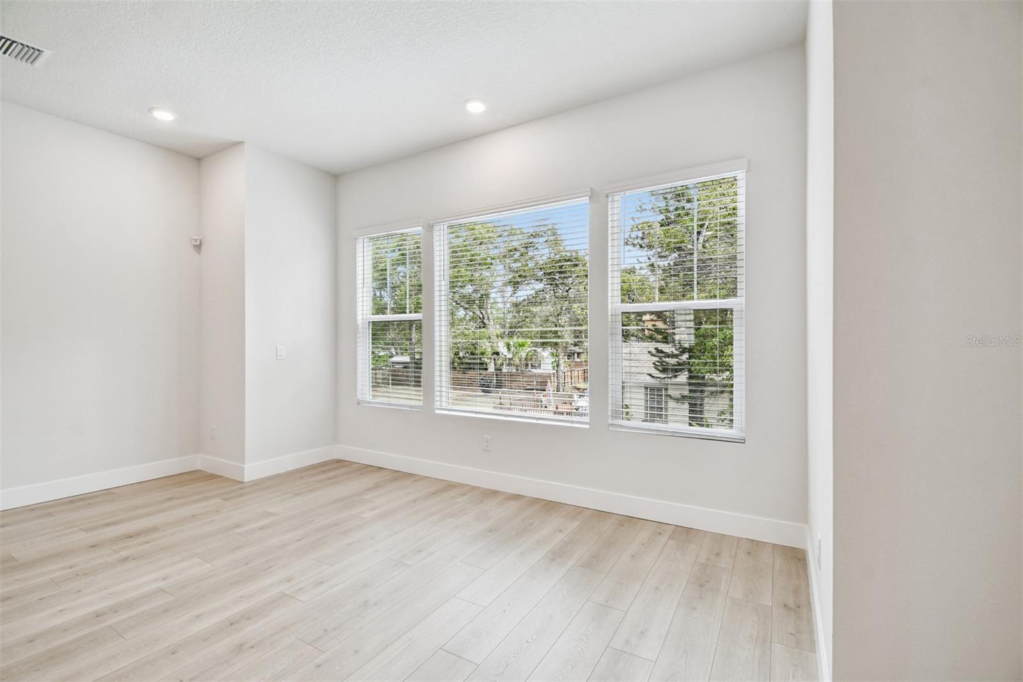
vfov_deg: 77.3
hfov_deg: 100.4
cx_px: 512
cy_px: 341
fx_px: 426
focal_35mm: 15
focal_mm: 10
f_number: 7.1
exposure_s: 1/40
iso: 100
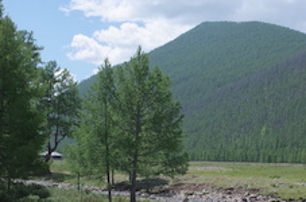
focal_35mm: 79
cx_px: 174
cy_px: 116
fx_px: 670
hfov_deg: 25.7
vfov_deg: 17.2
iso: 250
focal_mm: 18.3
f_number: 4
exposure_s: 1/2000
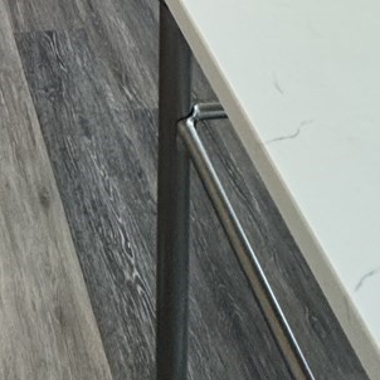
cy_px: -525
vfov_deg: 15.3
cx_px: -123
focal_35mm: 63
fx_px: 782
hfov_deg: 23.8
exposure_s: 1/120
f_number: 2.2
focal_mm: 2.22
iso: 200
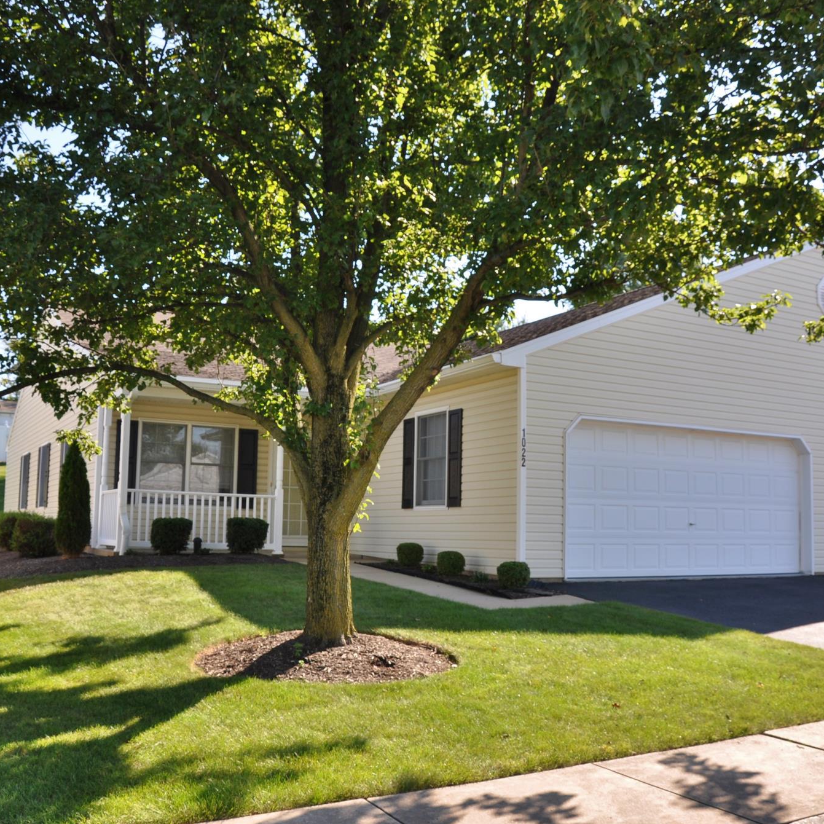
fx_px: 943
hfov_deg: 47.2
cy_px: 417
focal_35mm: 35
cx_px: 420
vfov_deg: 47.2
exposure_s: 1/200
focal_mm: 18
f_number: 7.1
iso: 200
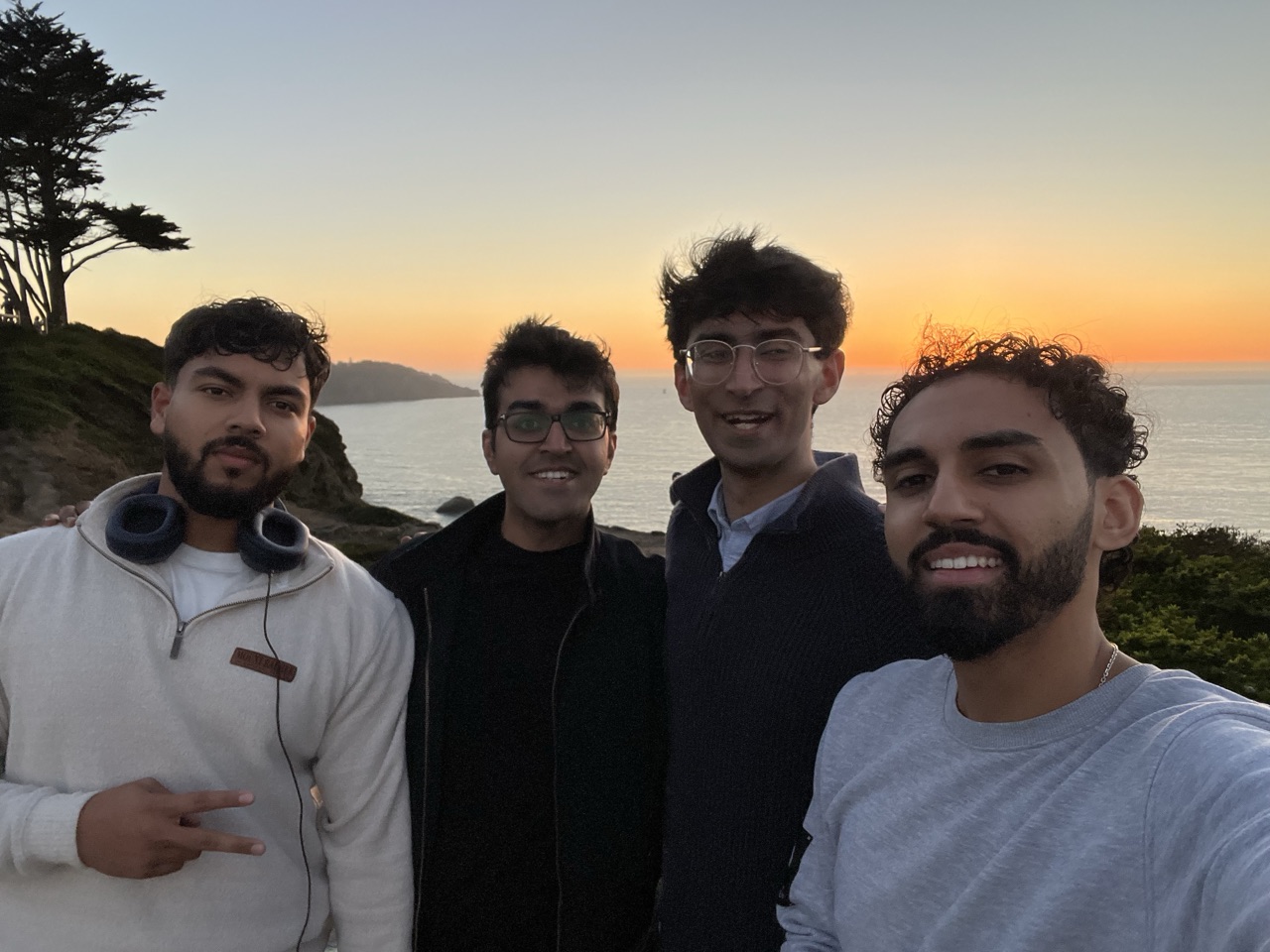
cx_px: 635
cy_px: 476
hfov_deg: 73.9
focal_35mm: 23
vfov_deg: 58.9
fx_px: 844
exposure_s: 1/258
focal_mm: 2.71
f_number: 2.2
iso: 32
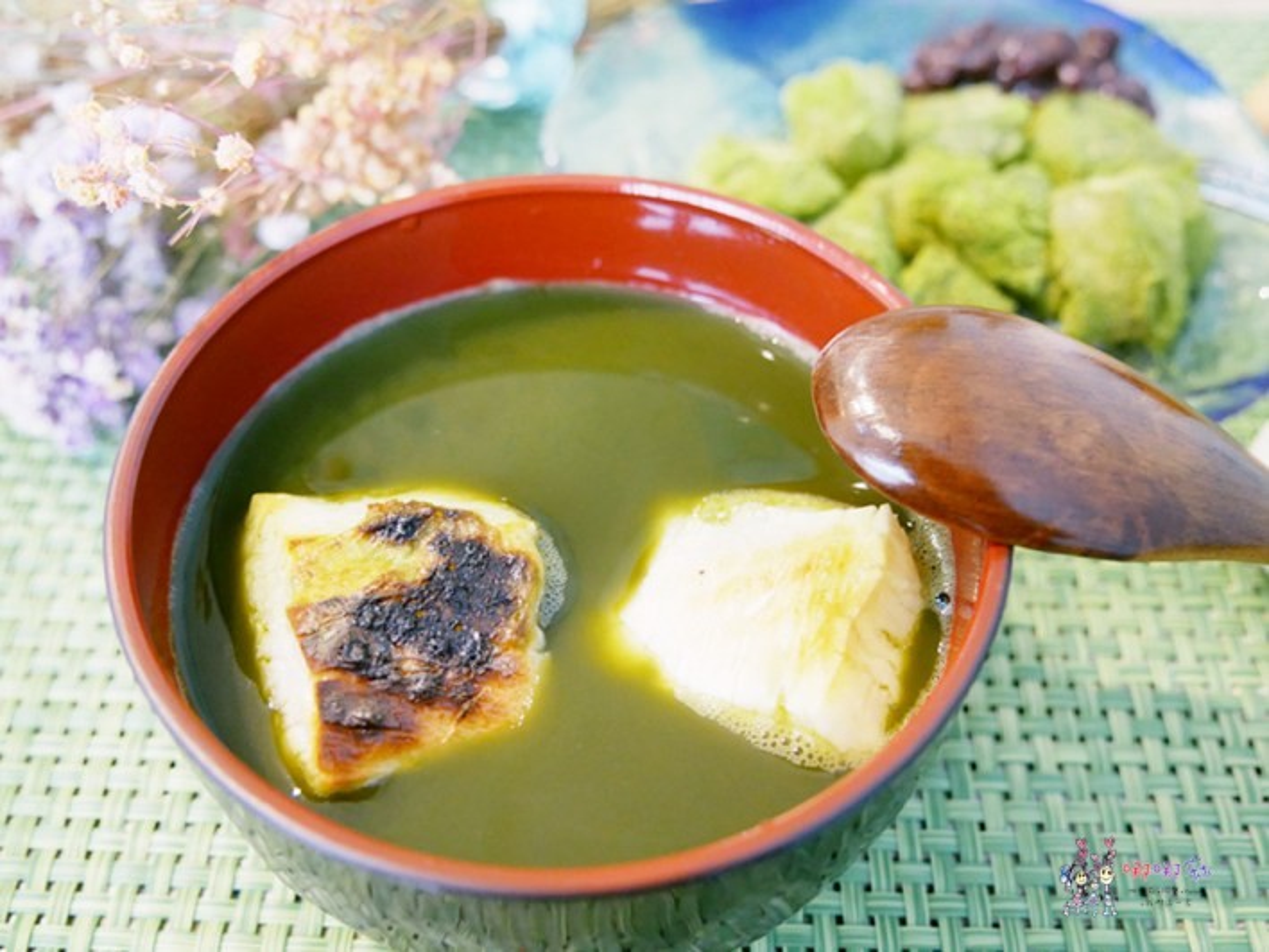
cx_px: 634
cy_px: 476
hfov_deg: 49.0
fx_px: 1393
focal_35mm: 38
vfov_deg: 37.7
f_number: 3.8
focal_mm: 19
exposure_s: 1/50
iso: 1250
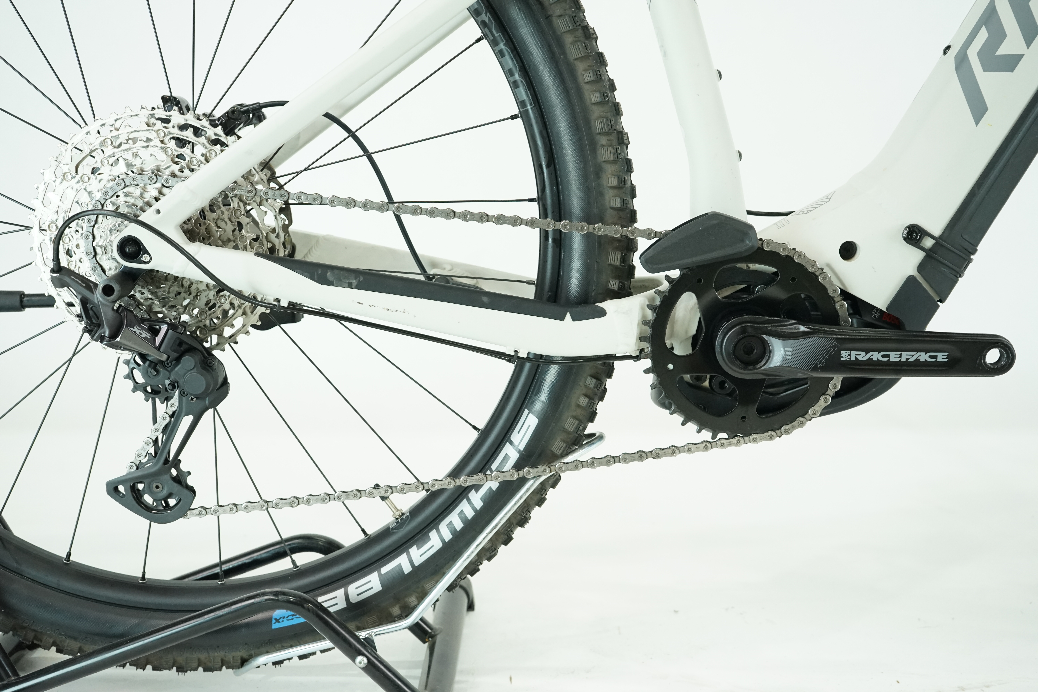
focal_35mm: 41
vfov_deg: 32.6
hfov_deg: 47.4
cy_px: 346
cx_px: 519
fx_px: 1182
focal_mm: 41
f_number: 5.6
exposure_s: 1/200
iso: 2500
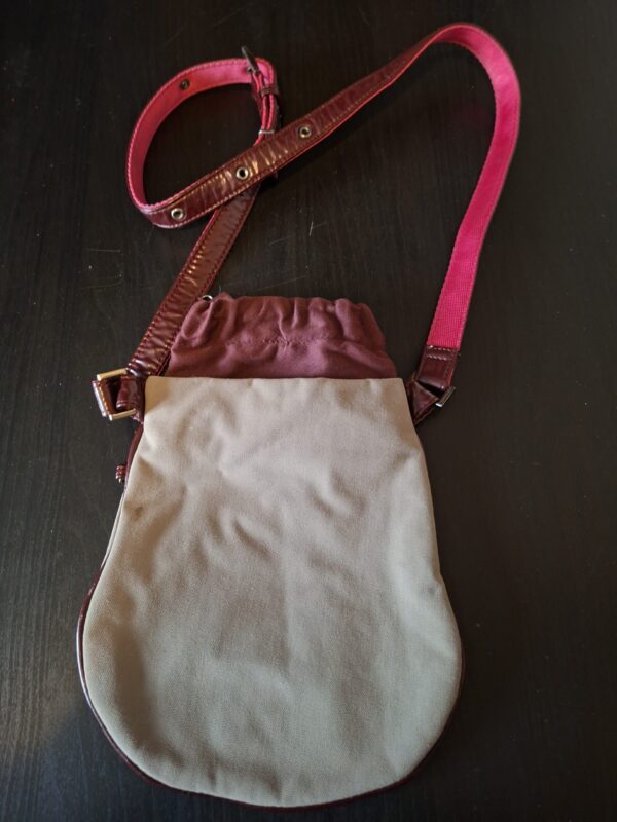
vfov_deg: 73.9
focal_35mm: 23
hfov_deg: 58.9
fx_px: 547
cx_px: 308
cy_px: 411
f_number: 1.8
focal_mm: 5.54
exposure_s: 1/24
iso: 800
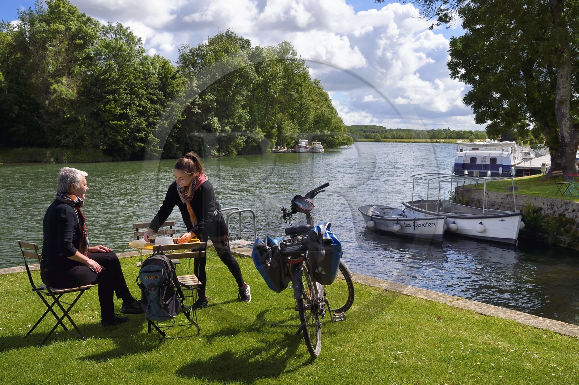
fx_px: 643
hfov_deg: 48.5
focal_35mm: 40
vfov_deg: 33.4
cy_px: 192
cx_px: 290
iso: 200
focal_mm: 40
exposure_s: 1/250
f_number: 13
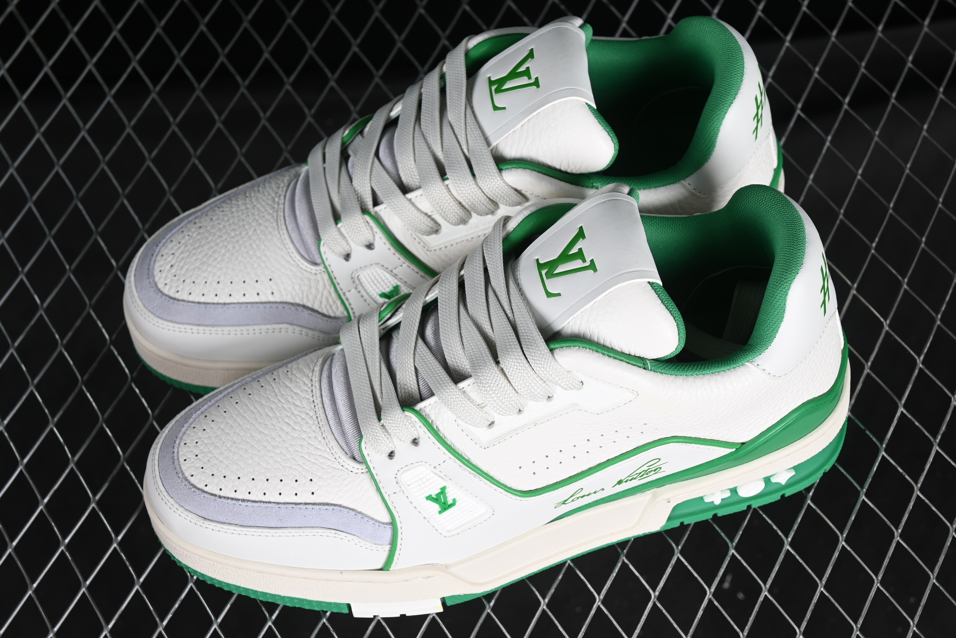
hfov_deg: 27.0
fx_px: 1992
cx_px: 478
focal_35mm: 75
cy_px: 319
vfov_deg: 18.2
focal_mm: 50
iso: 160
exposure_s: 1/80
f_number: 7.1
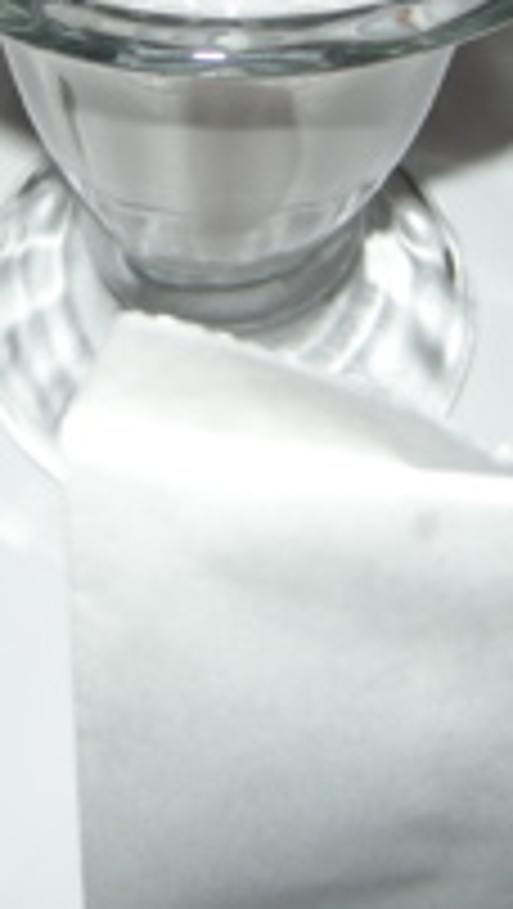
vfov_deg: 21.6
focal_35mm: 97
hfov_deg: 12.5
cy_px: 124
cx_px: 225
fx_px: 2340
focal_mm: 7.5
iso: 64
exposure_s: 1/60
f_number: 2.7
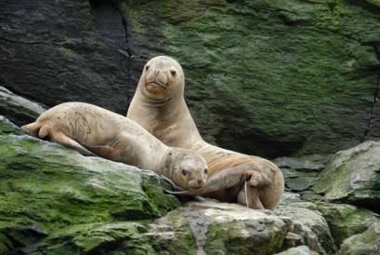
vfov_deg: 11.2
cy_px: 128
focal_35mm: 123
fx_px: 1300
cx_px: 190
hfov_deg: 16.6
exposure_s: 1/125
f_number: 5.3
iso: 200
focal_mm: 82
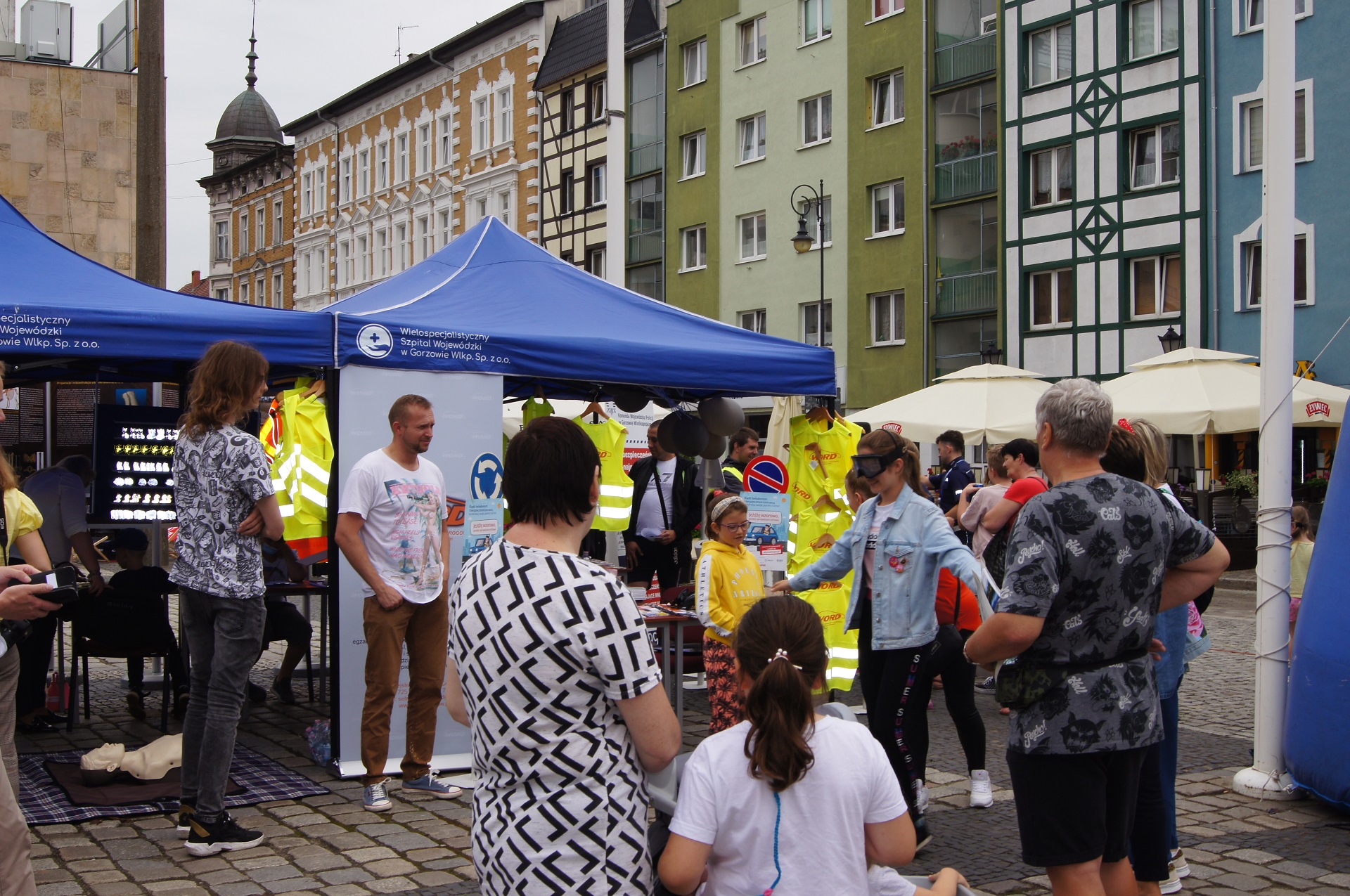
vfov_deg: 31.8
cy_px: 448
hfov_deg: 46.5
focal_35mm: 42
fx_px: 1573
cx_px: 675
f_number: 13
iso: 100
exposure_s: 1/80
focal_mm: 28
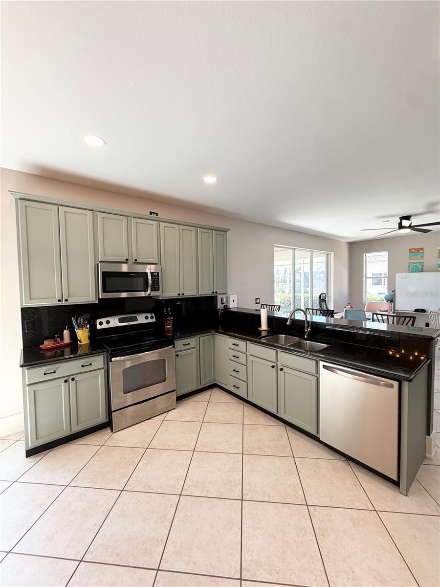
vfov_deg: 102.1
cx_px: 220
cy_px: 294
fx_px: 237
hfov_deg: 85.7
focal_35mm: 14
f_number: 2.2
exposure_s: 1/120
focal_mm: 2.22
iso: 125
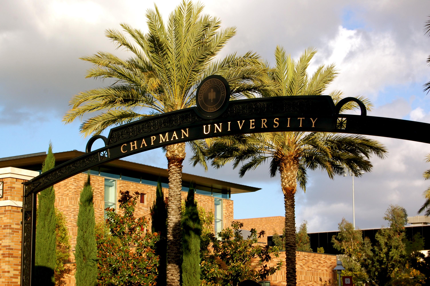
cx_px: 215
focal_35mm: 82
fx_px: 985
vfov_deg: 16.5
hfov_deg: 24.6
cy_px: 143
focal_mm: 55
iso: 200
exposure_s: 1/320
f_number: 9
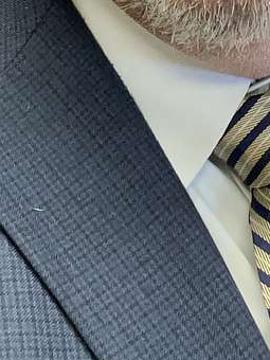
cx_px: 164
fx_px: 1321
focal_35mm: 127
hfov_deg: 11.7
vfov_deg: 14.9
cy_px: -85
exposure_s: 1/40
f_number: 2.2
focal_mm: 2.71
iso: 250
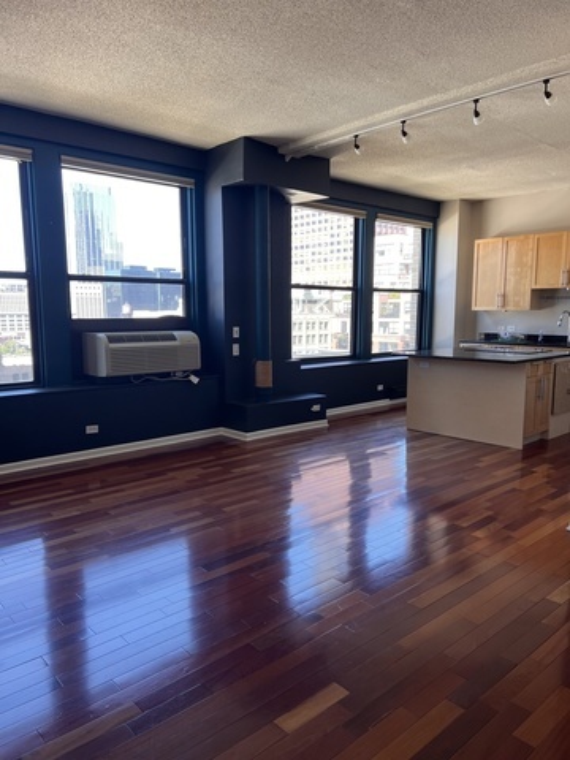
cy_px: 380
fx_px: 571
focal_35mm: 26
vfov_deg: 67.3
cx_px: 285
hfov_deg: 53.1
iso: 50
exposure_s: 1/120
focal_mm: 5.7
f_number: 1.5
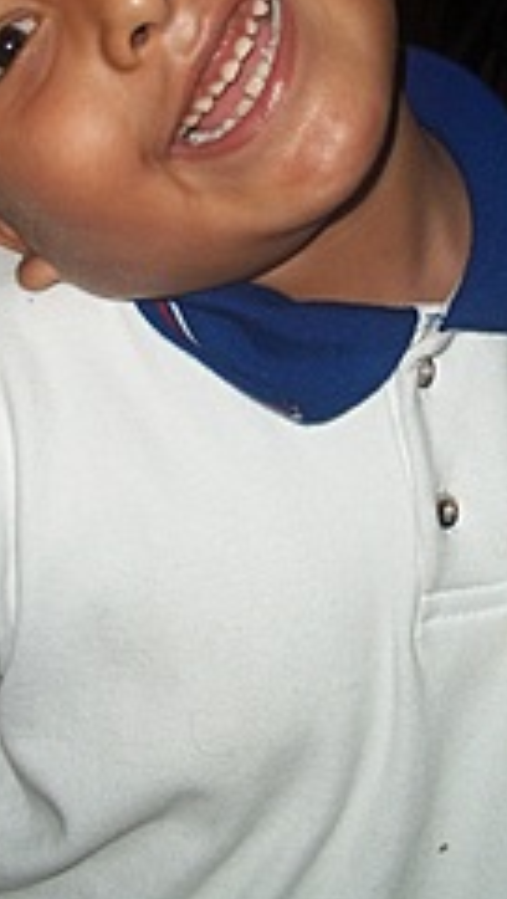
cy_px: 82
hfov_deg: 15.5
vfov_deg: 26.2
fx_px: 1860
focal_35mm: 78
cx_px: 257
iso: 80
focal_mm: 6.5
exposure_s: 1/30
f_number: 3.1
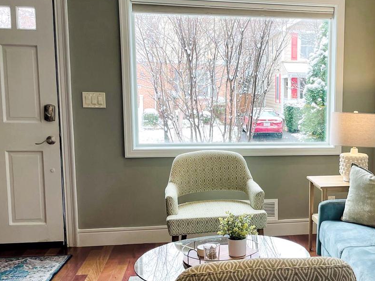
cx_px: 312
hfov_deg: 39.3
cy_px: 160
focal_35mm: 46
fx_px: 498
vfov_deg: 31.5
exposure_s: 1/120
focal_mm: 5.1
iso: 64
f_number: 1.6
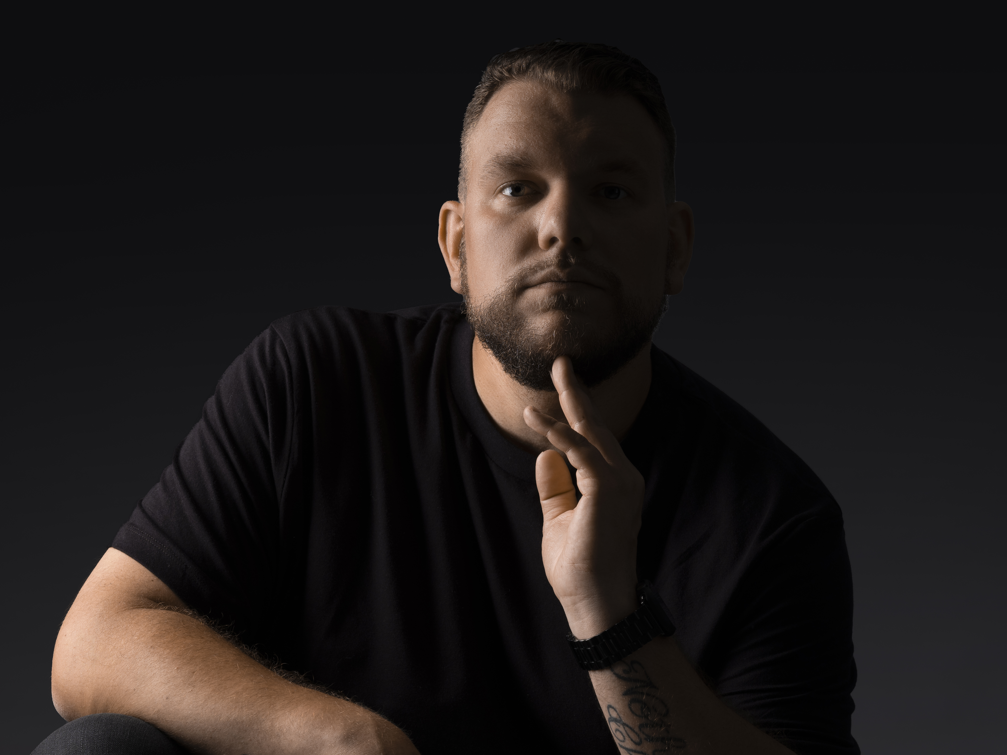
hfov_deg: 14.9
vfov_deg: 11.2
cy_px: 544
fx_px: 3840
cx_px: 532
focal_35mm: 132
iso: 100
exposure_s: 1/125
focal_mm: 110
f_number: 10
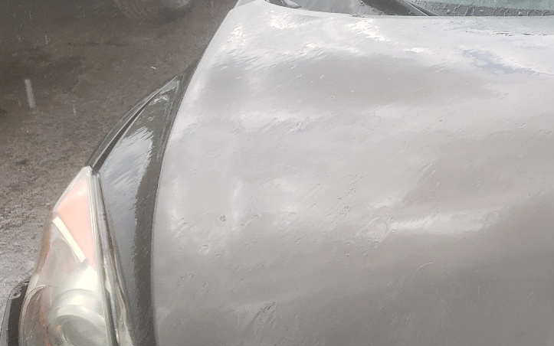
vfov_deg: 21.1
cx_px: 552
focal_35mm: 61
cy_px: 257
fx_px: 921
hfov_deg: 31.1
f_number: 1.5
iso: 50
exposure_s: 1/370
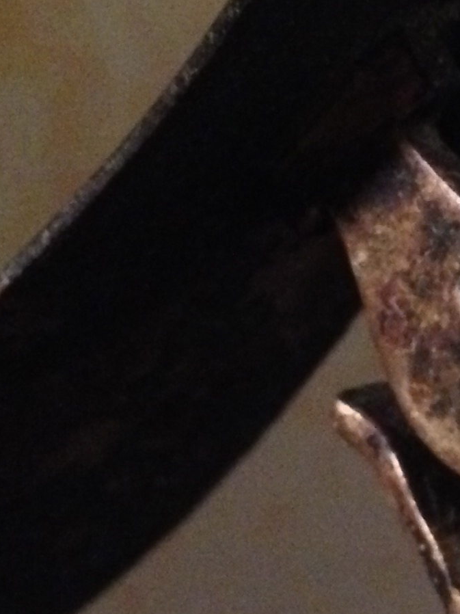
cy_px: 432
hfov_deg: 11.7
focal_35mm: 120
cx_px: 753
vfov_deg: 16.4
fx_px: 2127
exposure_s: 1/17
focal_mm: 4.12
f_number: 2.4
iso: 800
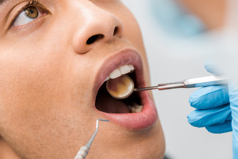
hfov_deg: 17.2
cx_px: 106
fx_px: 787
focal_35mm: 119
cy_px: 117
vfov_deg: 11.5
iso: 320
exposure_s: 1/200
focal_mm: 70
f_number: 4.5
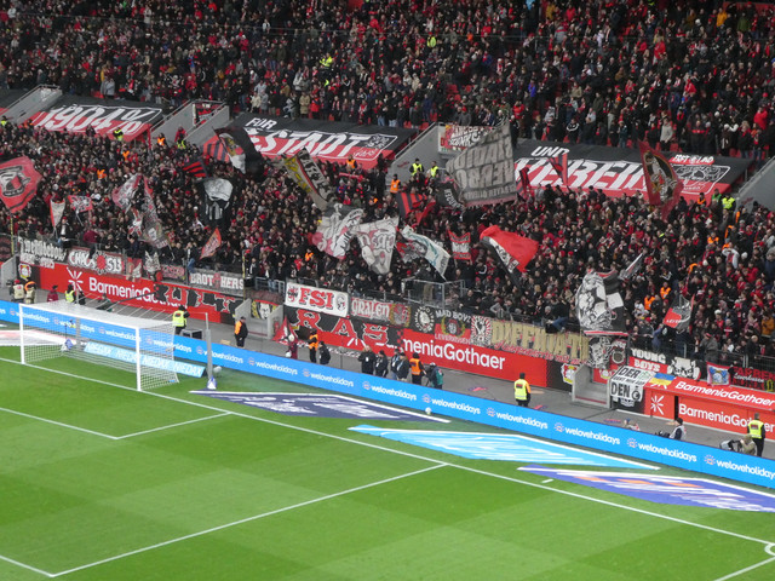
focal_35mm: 90
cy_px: 290
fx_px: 2015
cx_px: 388
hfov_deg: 21.8
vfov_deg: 16.4
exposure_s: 1/125
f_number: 4.9
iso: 640
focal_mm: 16.1
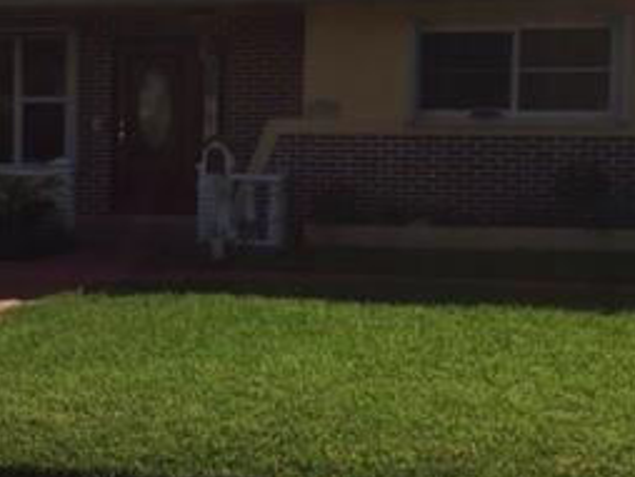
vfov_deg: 20.2
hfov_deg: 25.0
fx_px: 1340
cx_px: -45
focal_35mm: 73
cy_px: 215
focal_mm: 4.15
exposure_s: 1/4405
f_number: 2.2
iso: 32
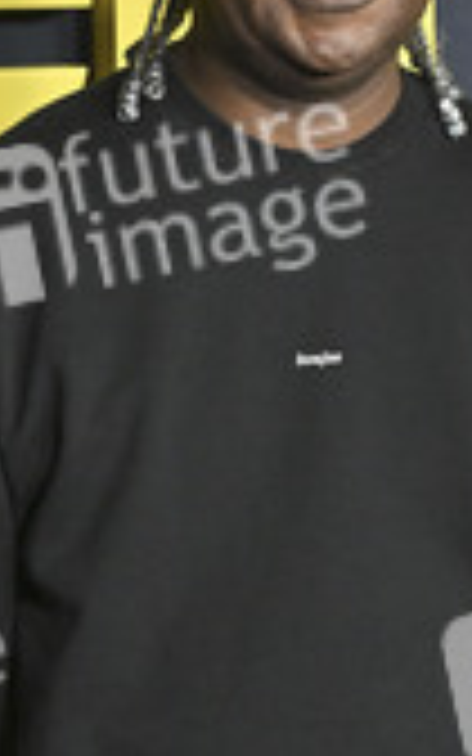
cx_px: 265
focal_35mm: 179
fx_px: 3684
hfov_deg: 7.3
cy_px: 436
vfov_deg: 11.7
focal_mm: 74
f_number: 5.6
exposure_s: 1/320
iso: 2500
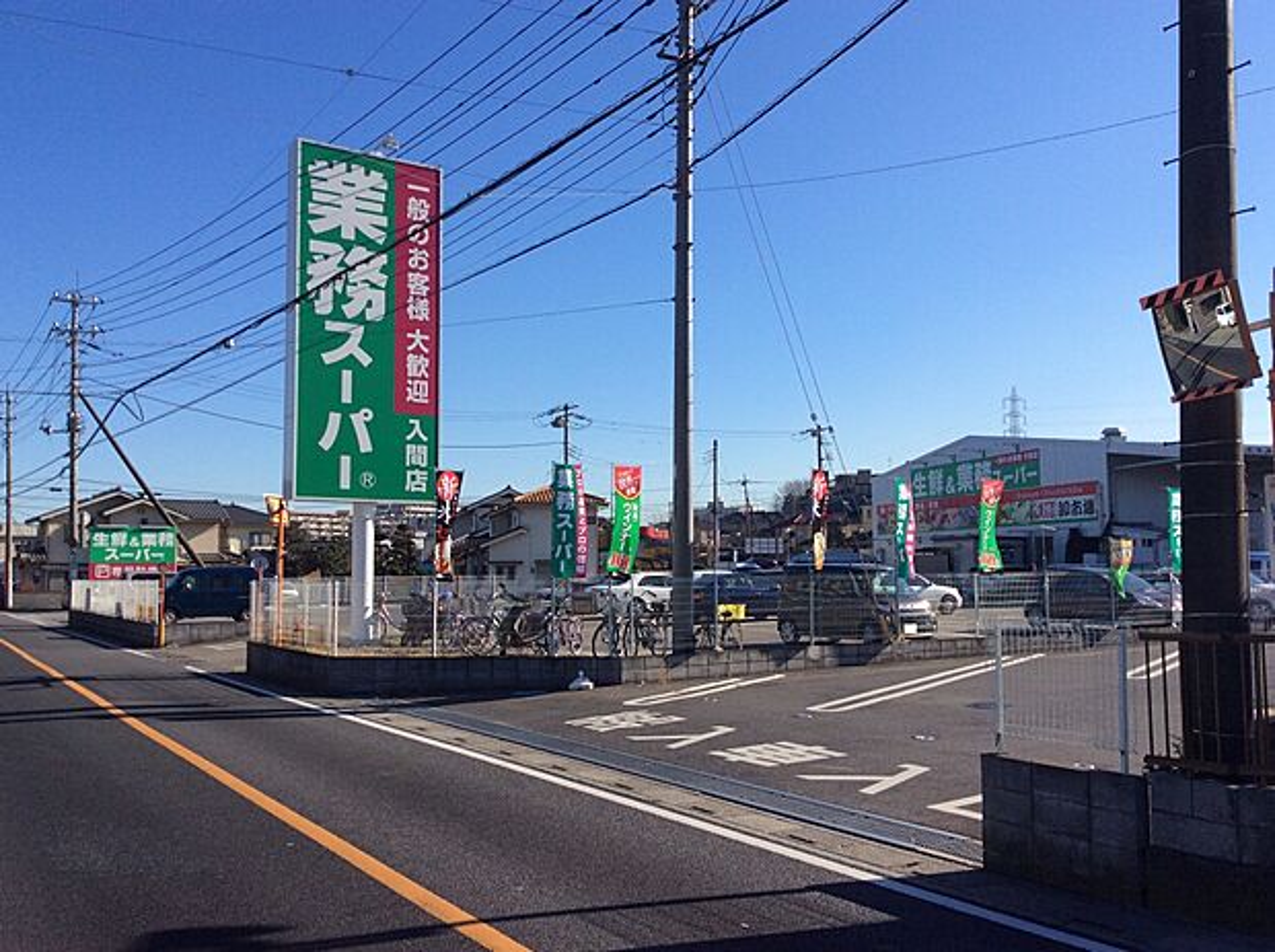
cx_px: 638
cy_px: 476
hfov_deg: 56.9
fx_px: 1177
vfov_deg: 44.1
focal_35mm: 32
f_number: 2.4
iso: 32
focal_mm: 3.3
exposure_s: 1/1431
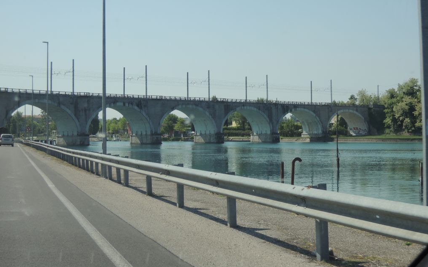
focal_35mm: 59
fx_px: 688
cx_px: 216
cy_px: 120
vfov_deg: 22.0
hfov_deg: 34.6
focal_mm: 9.9
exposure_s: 1/800
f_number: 4
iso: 100
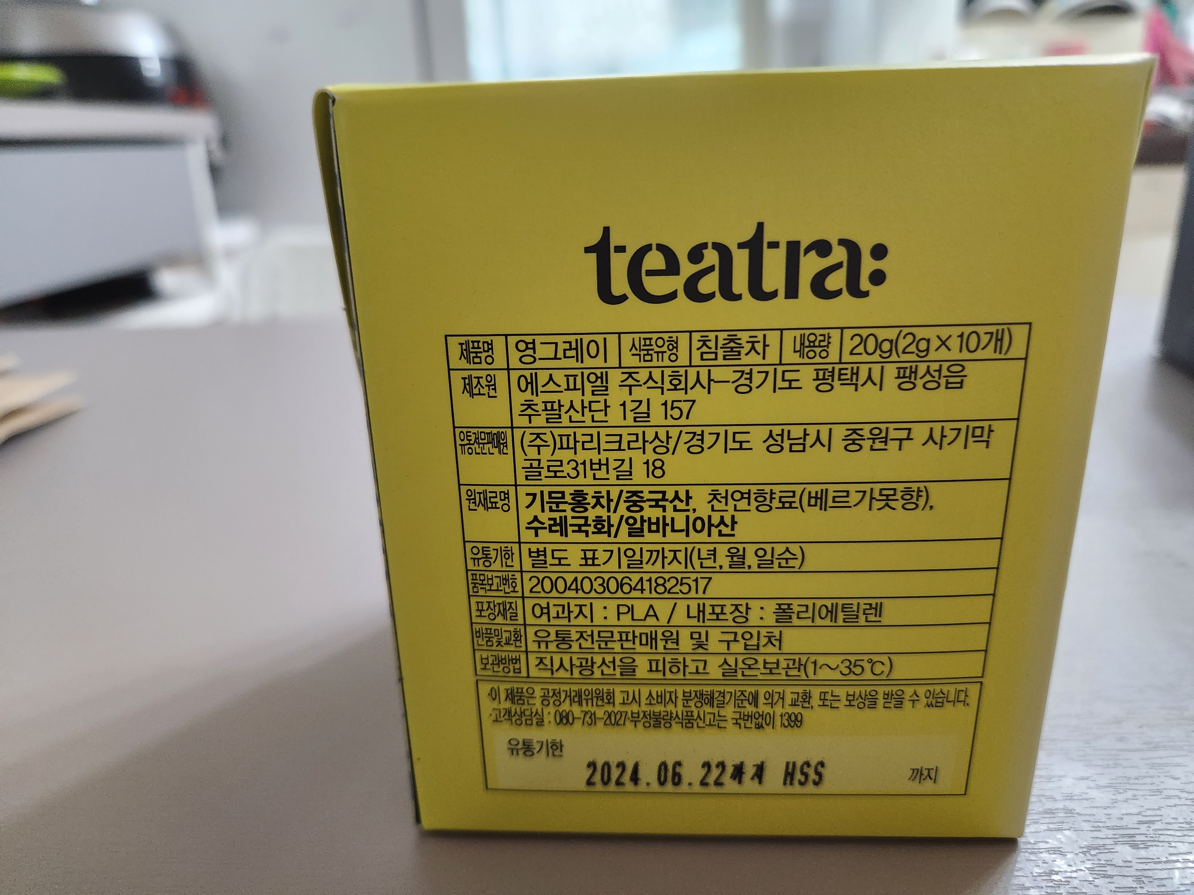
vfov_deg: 58.9
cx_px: 597
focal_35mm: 23
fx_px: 793
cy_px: 448
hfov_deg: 73.9
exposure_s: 1/120
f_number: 1.8
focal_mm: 5.4
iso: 640
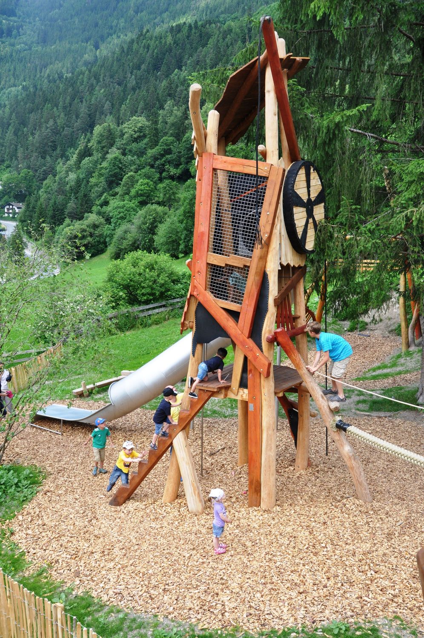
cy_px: 319
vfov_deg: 57.3
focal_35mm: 33
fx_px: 585
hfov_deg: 39.9
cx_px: 212
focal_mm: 22
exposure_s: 1/100
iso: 200
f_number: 10
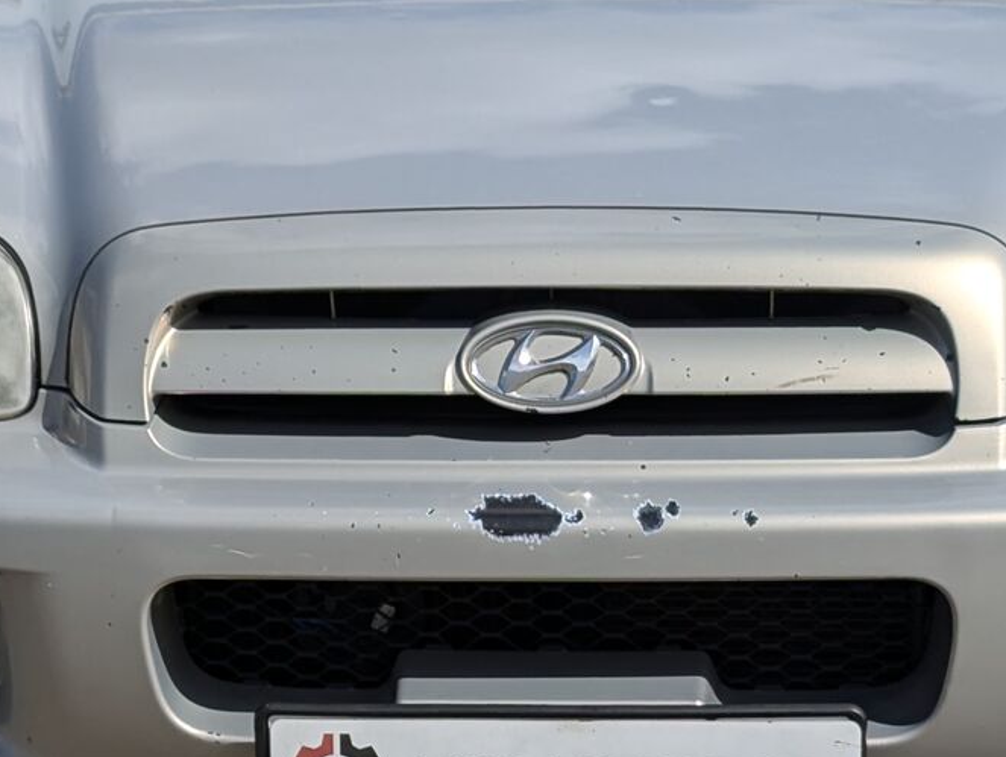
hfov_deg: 14.2
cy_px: 235
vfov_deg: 10.7
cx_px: 572
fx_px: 4045
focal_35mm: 139
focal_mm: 6.81
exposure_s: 1/3448
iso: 46
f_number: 1.85
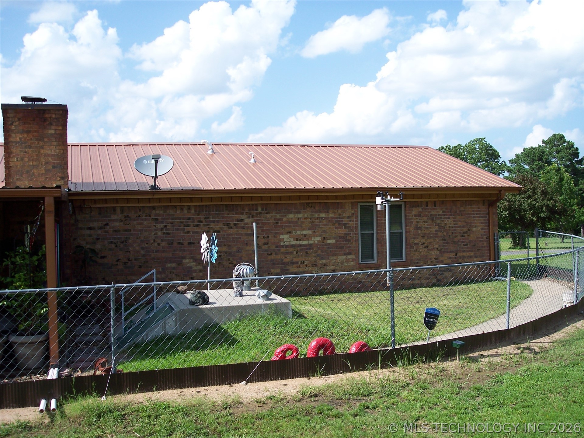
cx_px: 292
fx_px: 658
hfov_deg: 47.9
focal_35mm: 39
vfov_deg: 36.8
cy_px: 219
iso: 100
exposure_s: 1/500
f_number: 4
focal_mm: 8
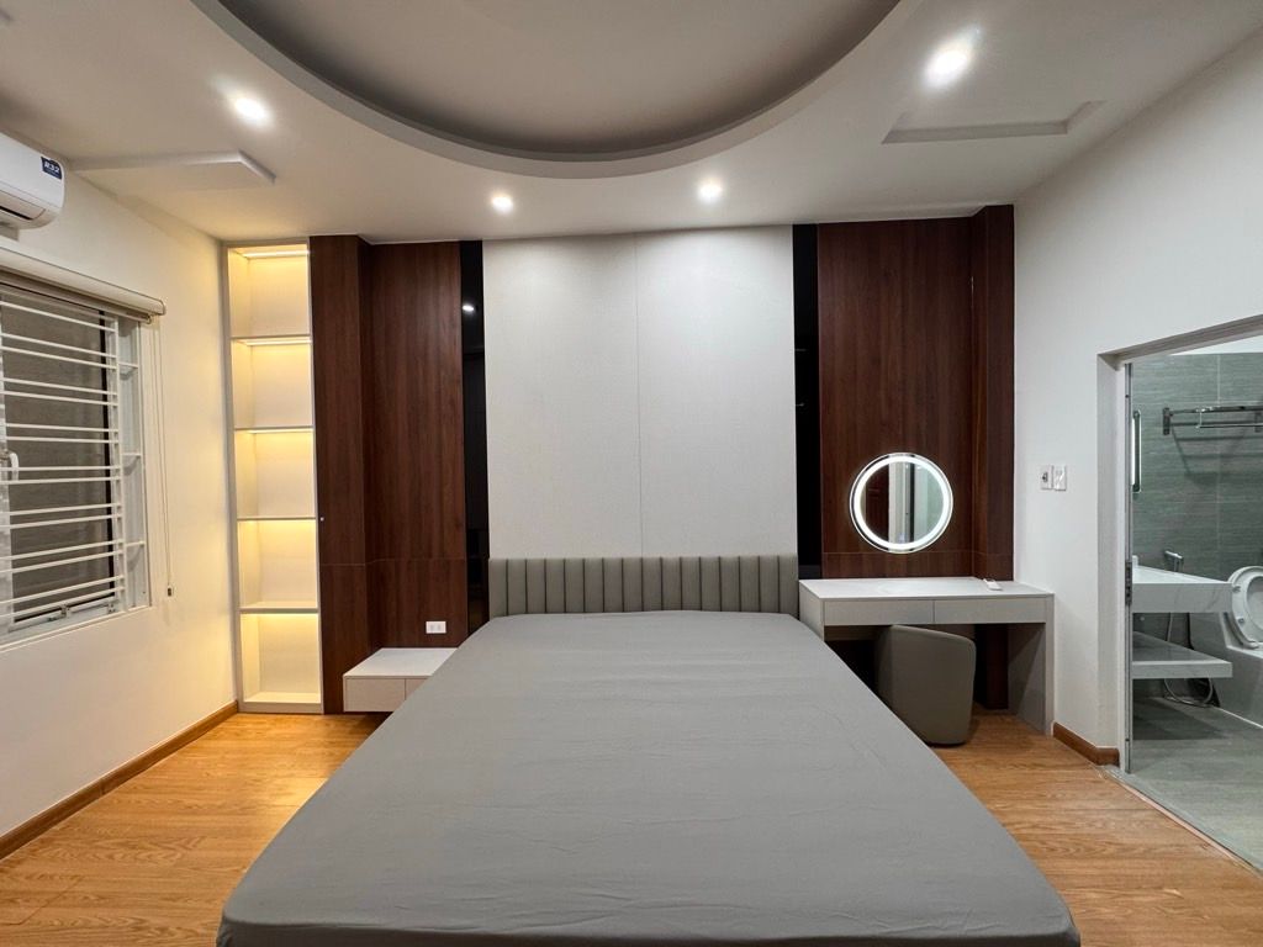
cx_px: 632
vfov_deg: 85.7
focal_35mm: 14
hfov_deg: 102.1
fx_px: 511
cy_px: 474
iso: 200
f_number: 2.2
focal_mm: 2.22
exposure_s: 1/50
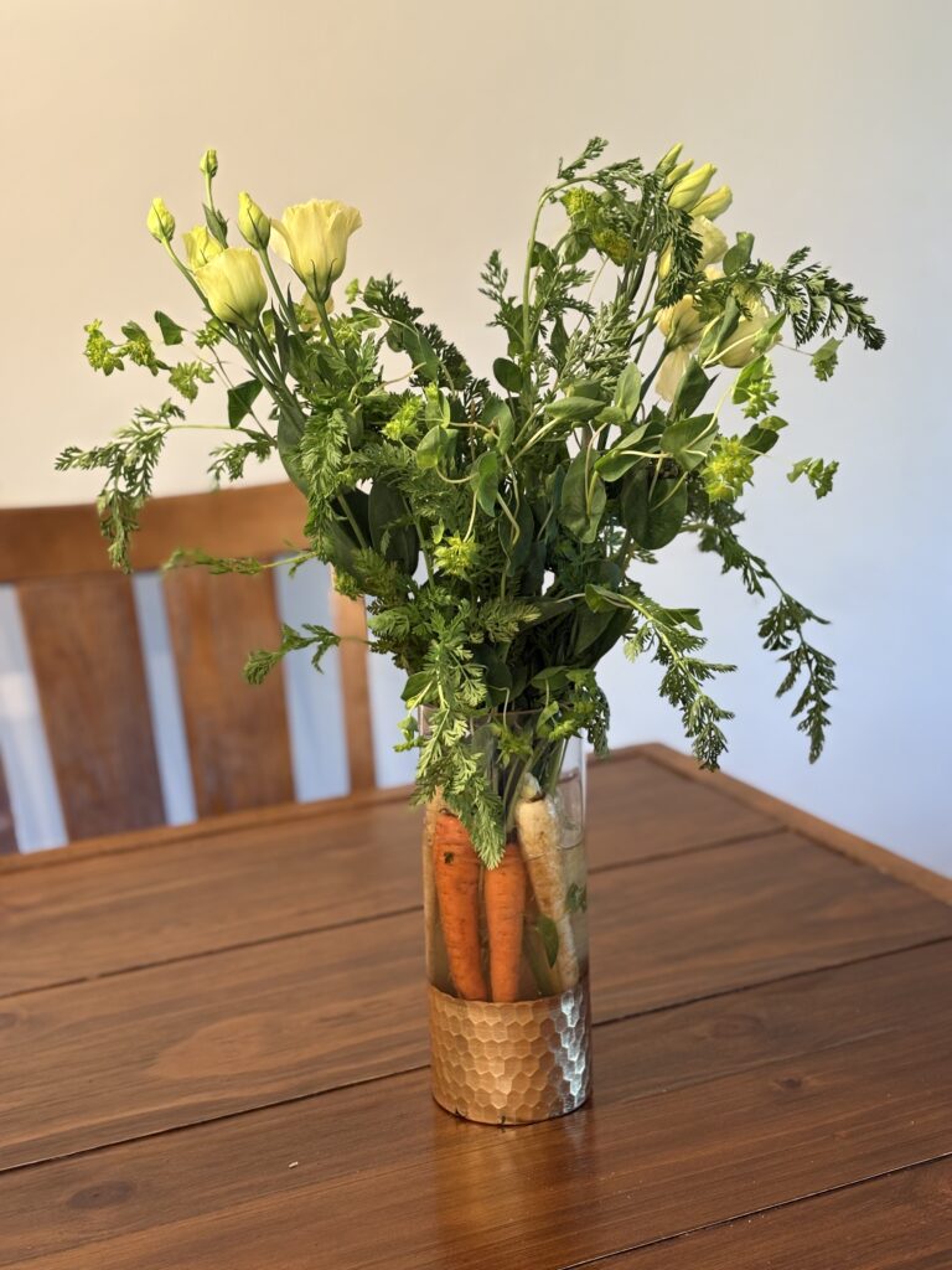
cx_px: 476
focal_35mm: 52
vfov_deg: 36.8
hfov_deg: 28.0
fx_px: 1907
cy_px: 635
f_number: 1.6
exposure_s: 1/40
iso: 160
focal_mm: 5.96
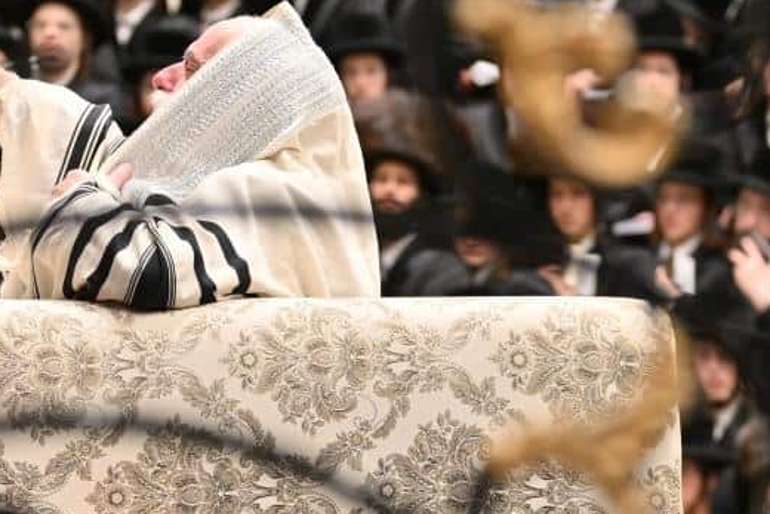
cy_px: 253
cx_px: 206
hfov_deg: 8.5
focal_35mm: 242
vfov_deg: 5.7
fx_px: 5177
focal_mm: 82
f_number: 2.8
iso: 250
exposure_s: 1/200
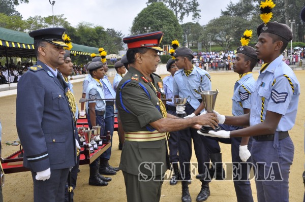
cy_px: 101
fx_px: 381
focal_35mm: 45
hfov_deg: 43.7
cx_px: 152
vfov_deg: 29.8
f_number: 7.1
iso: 200
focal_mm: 30
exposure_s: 1/100
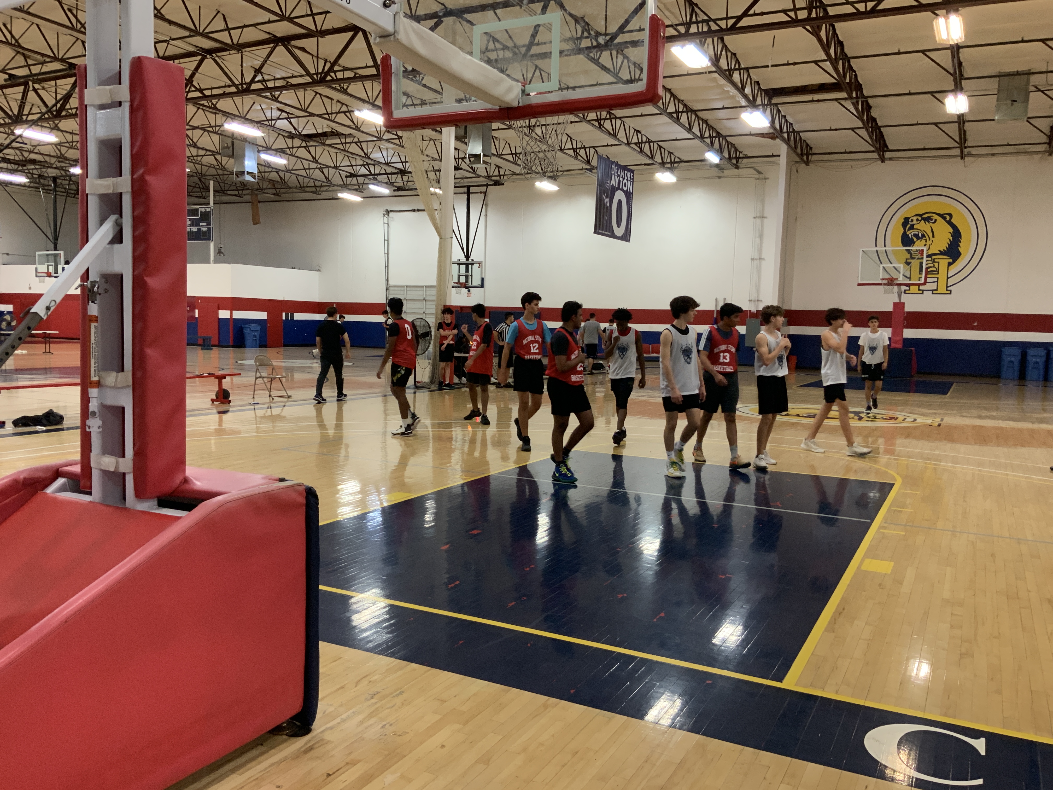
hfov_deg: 61.7
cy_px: 395
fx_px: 882
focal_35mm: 29
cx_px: 526
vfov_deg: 48.2
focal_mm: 3
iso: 125
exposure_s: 1/60
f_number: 1.8
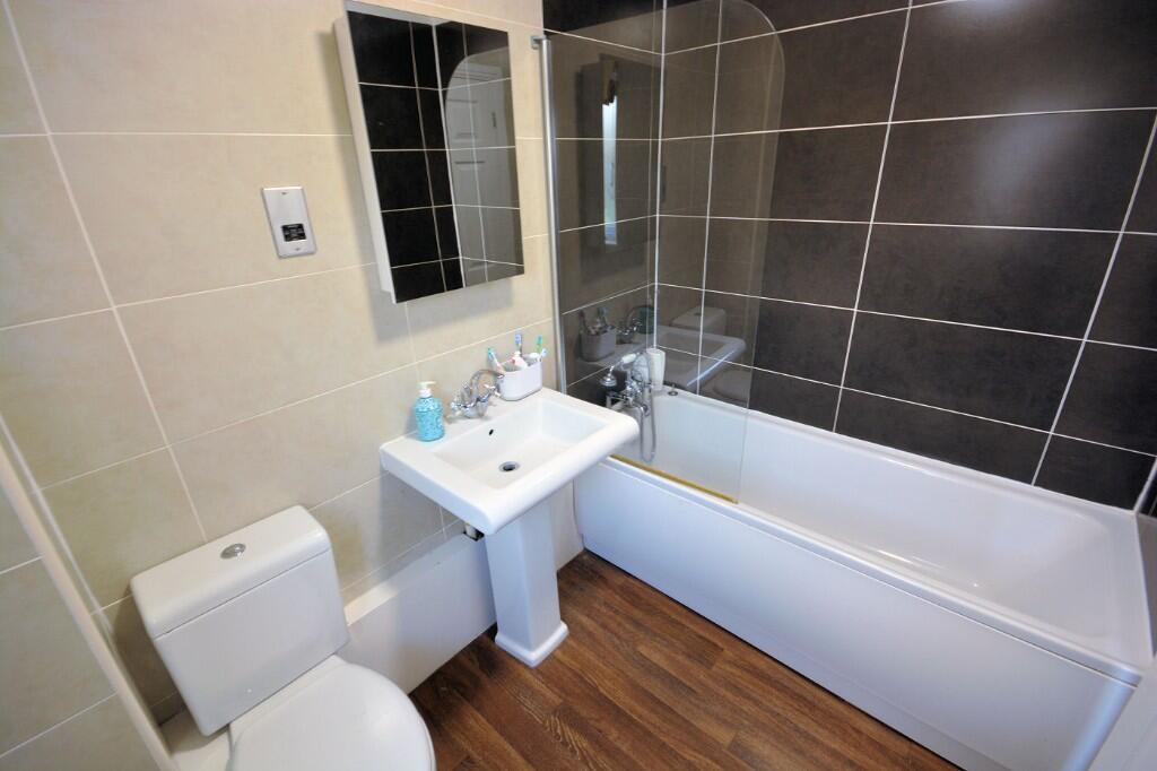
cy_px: 386
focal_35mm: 15
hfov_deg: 100.4
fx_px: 482
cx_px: 578
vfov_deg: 77.3
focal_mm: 10
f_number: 8
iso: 400
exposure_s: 1/10
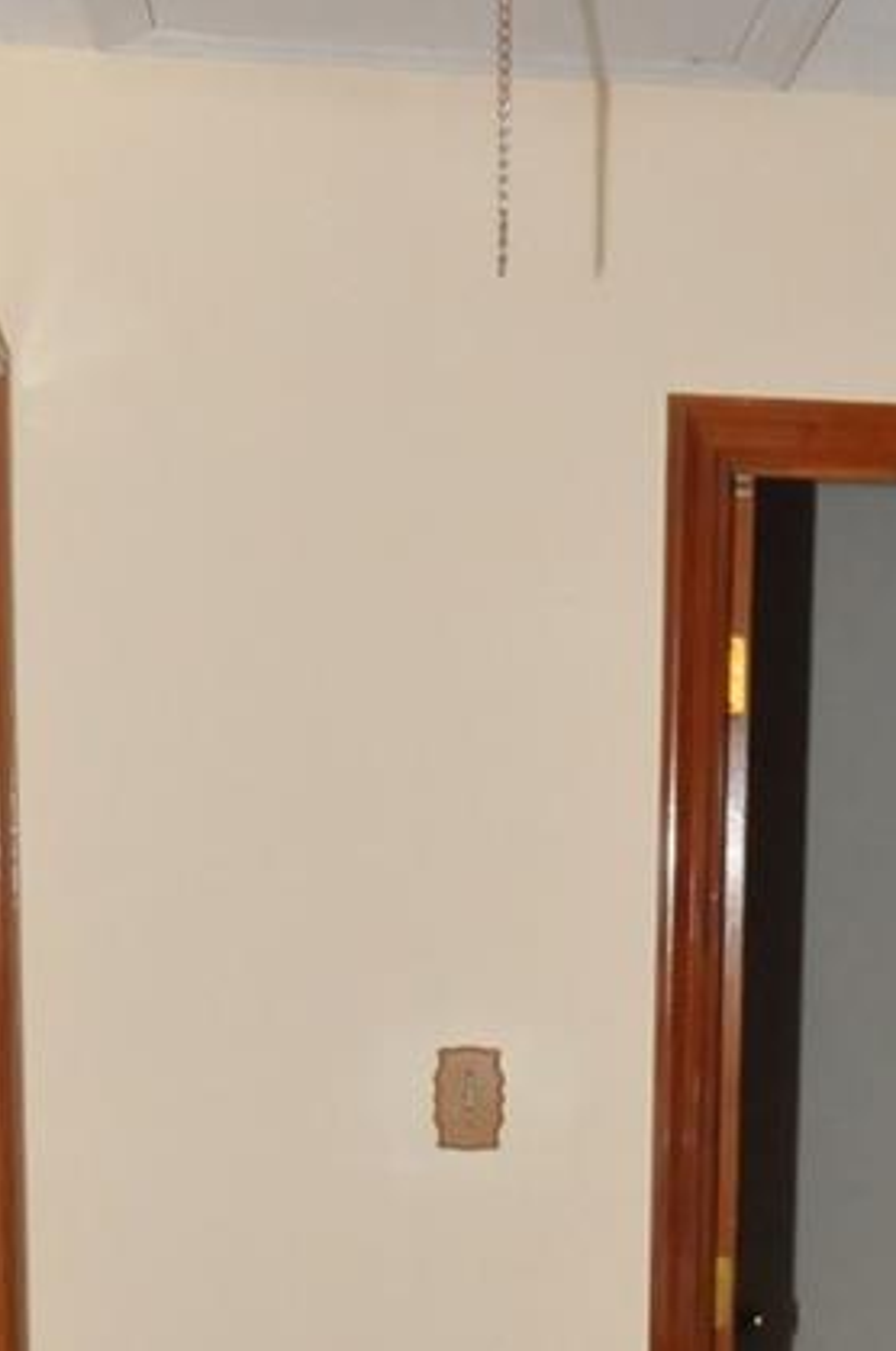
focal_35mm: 77
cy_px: 1438
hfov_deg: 17.5
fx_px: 2884
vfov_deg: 24.8
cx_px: 764
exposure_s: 1/60
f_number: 8
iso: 3200
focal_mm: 14
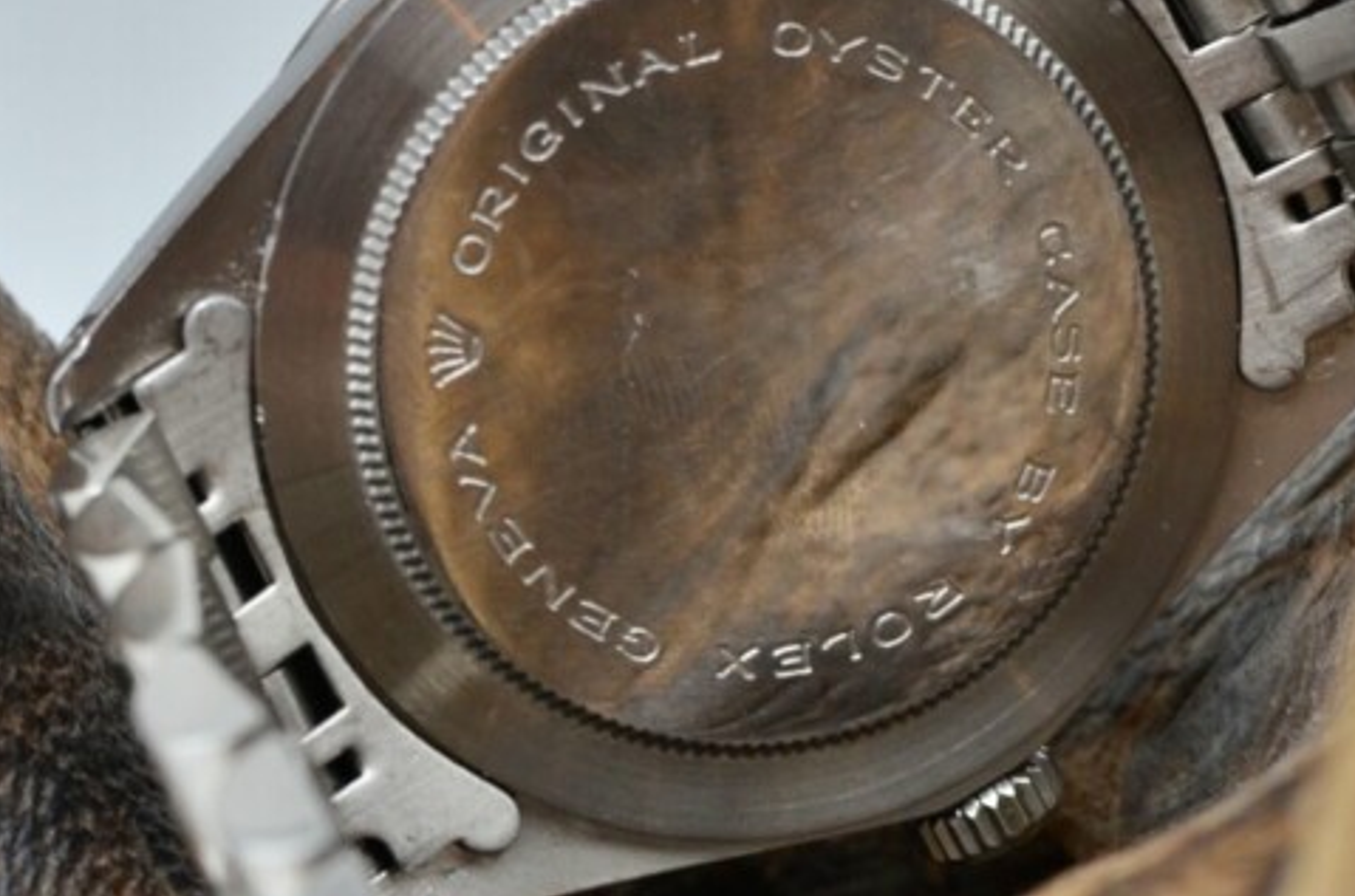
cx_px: 735
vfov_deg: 8.9
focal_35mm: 153
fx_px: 5763
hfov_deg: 13.4
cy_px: 266
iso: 280
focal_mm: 35
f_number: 5.6
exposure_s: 1/125
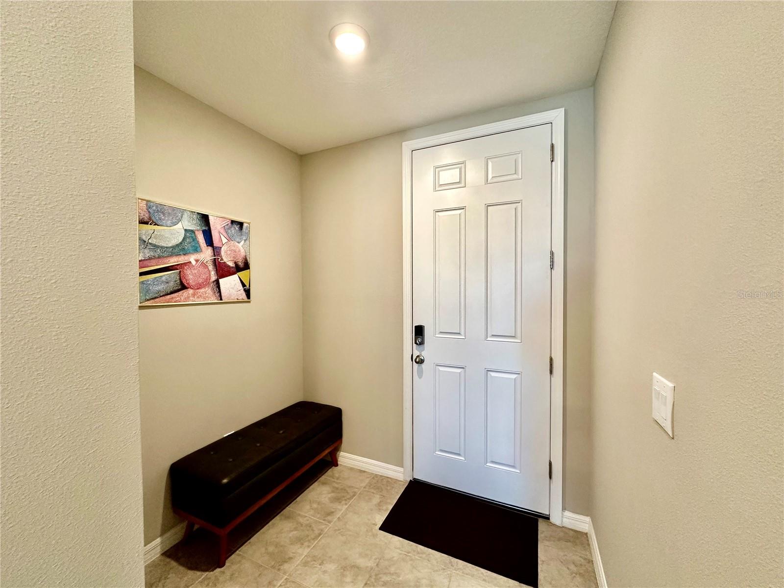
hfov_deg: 102.1
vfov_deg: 85.7
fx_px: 317
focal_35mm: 14
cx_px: 392
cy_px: 294
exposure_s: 1/120
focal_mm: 2.22
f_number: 2.2
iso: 250
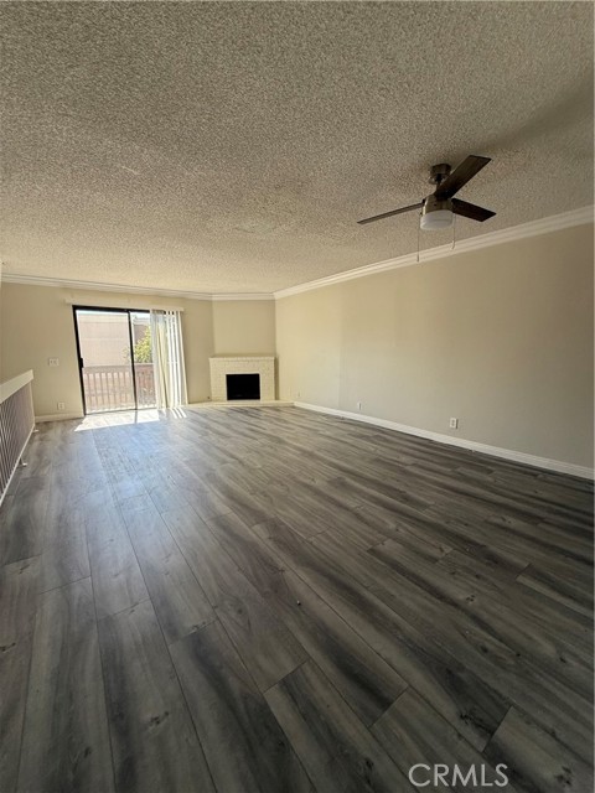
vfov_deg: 102.1
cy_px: 396
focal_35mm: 14
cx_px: 298
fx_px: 321
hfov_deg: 85.7
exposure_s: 1/127
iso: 64
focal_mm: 2.22
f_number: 2.2
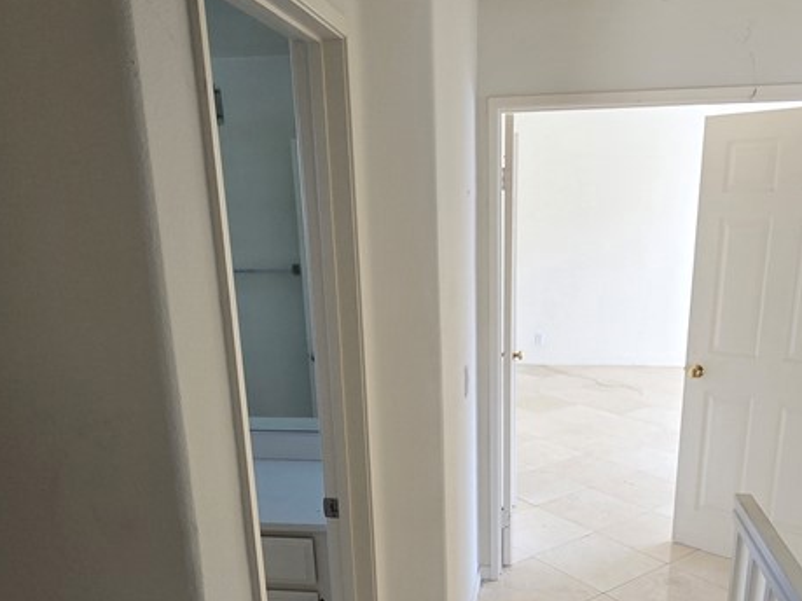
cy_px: 435
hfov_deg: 61.6
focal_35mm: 29
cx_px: 428
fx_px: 672
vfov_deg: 46.8
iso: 64
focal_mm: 2.2
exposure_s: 1/60
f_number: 2.2
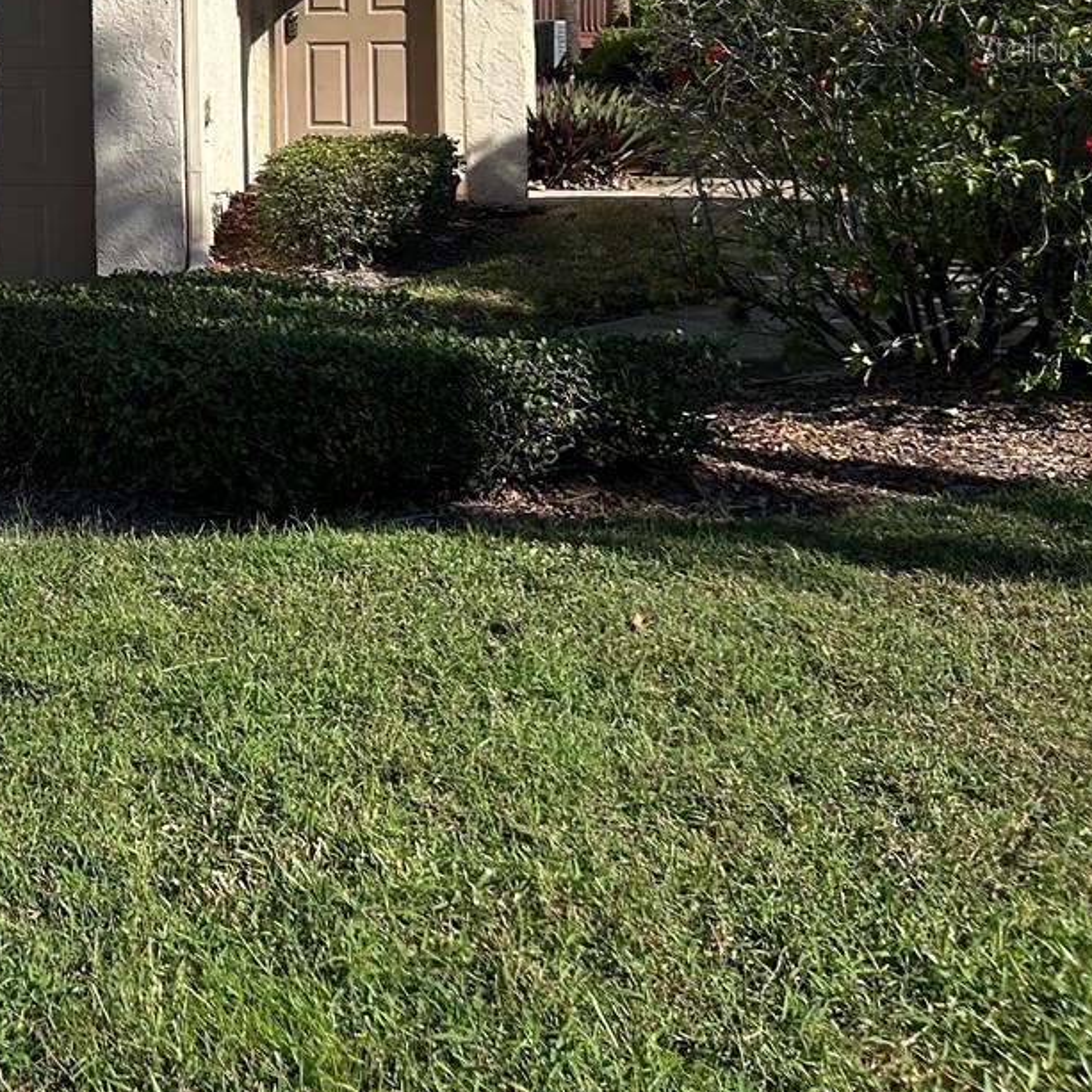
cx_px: -281
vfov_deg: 27.3
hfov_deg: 25.2
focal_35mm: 60
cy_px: 48
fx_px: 2141
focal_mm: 5.7
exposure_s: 1/5882
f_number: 1.5
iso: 50
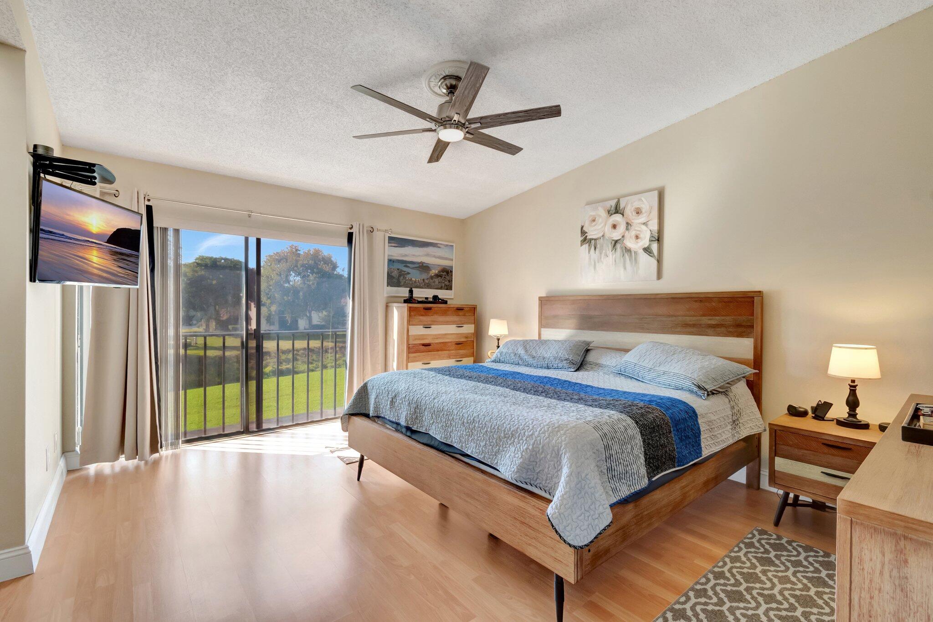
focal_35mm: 15
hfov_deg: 100.4
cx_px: 466
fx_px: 389
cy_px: 311
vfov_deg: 77.3
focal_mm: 10
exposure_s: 1/60
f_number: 8
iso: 1000
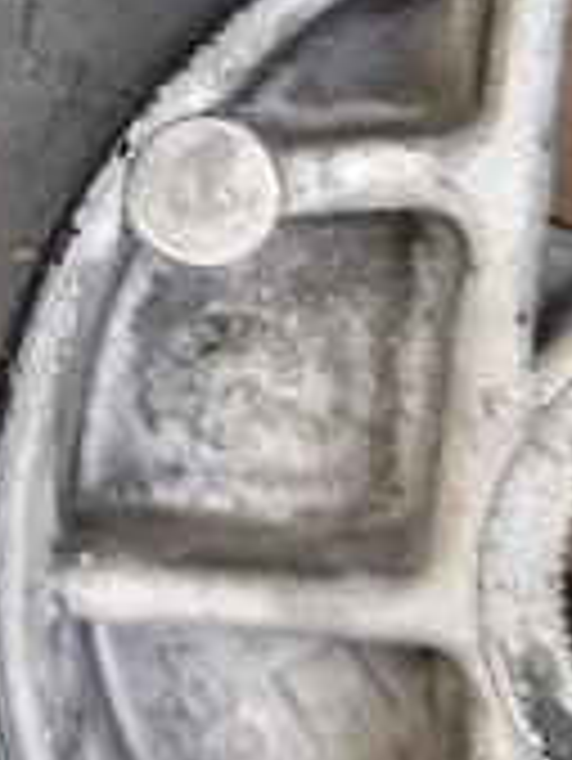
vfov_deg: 31.3
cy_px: 85
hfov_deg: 23.5
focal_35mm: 59
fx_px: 1298
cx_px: -36
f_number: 1.7
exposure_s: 1/50.1
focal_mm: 4.71
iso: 345
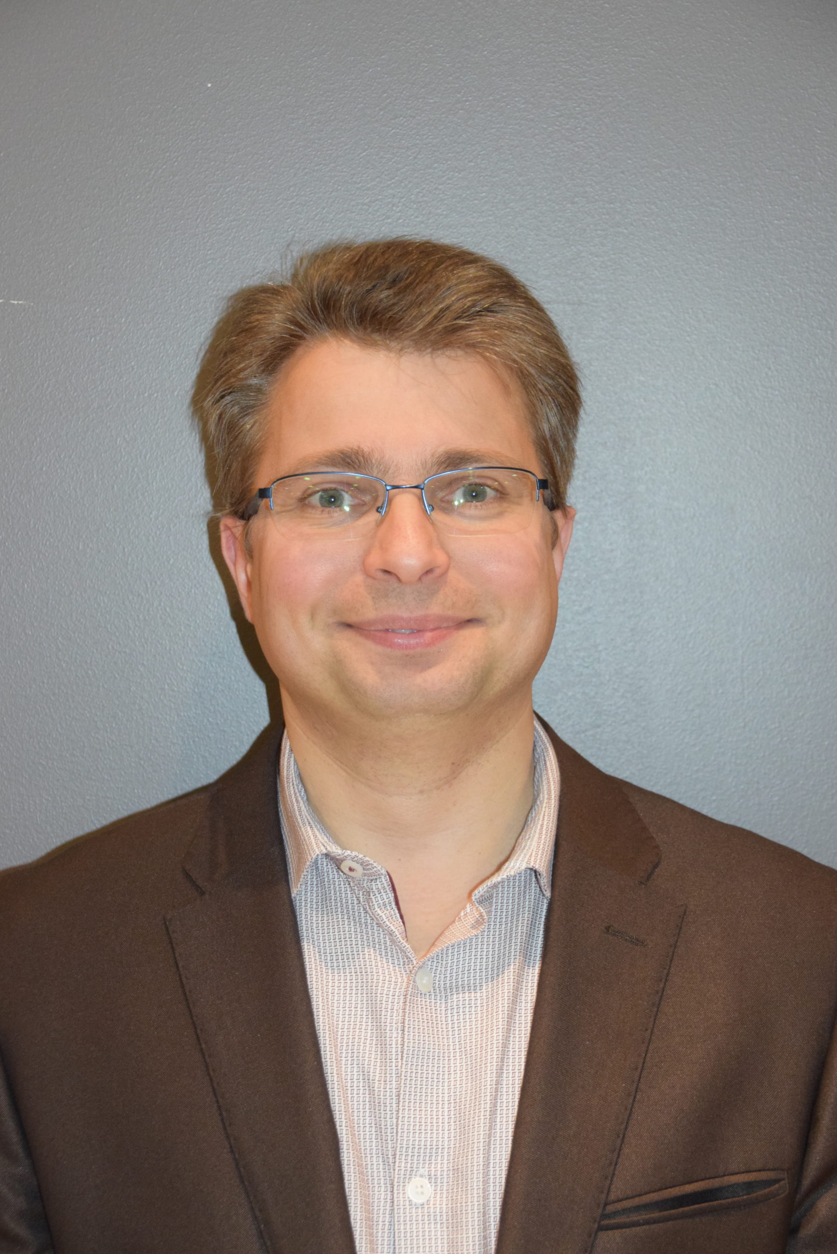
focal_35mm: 76
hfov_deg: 18.0
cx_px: 418
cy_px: 633
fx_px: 2649
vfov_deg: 26.6
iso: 2800
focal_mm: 50
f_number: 5
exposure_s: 1/60
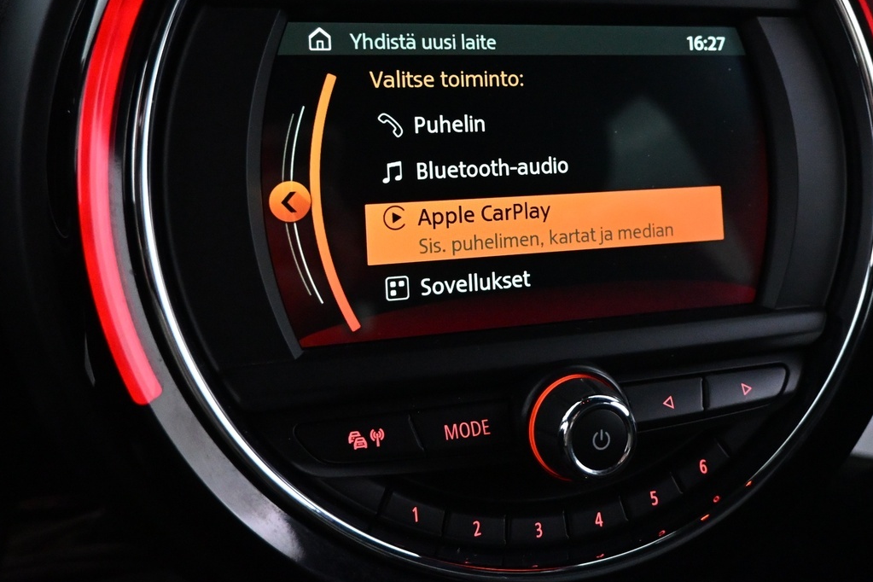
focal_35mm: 38
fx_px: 921
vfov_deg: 34.4
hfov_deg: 50.5
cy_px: 154
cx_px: 507
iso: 4000
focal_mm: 16
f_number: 3.5
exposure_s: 1/60
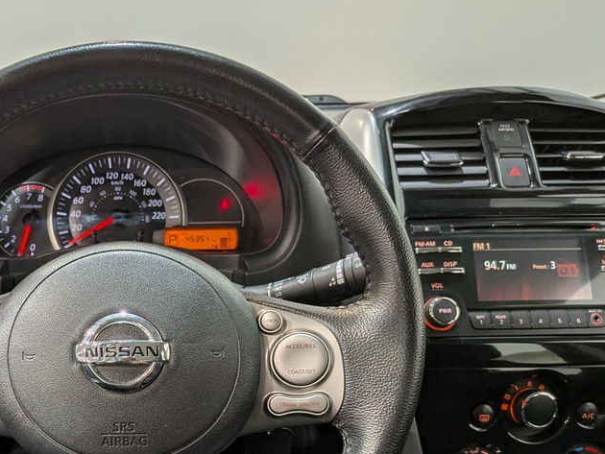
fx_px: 682
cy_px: 352
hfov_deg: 45.4
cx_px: 121
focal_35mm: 39
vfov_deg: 35.8
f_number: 1.7
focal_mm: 4.53
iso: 27
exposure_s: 1/139
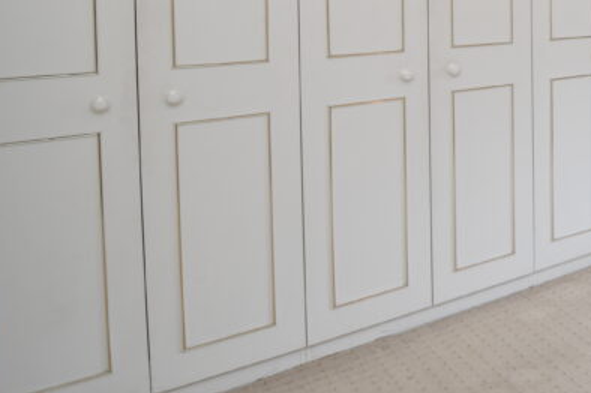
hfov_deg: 35.3
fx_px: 640
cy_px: -30
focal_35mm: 39
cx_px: 756
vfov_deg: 30.8
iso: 100
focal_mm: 10
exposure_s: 1/20
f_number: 3.5
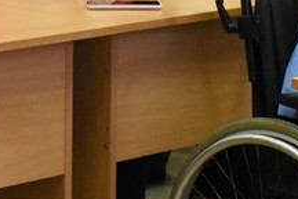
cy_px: -82
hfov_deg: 9.7
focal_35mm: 213
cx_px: 117
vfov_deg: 6.4
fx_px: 1763
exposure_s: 1/125
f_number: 6.3
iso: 5000
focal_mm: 30
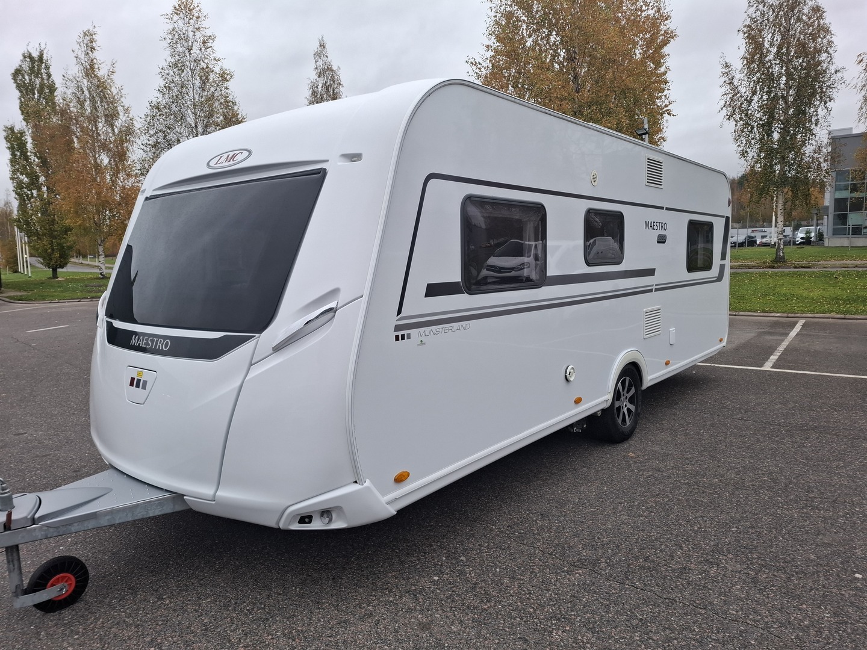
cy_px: 325
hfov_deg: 73.9
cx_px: 434
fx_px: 576
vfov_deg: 58.9
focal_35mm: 23
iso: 50
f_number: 1.8
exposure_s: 1/114
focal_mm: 5.54
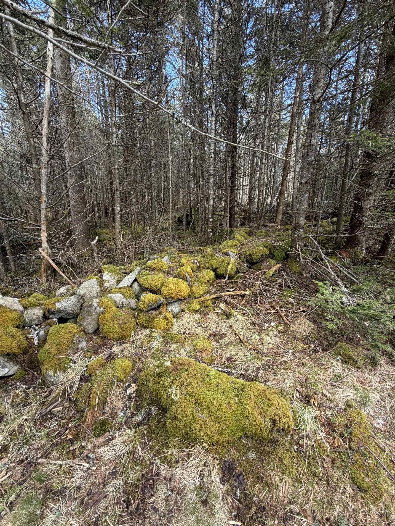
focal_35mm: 14
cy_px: 263
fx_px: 213
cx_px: 198
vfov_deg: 102.1
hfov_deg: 85.7
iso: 100
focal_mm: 2.22
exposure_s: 1/121
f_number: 2.2
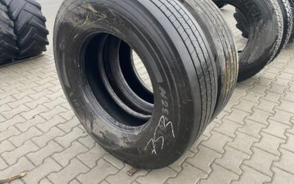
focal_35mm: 28
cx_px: 147
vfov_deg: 44.4
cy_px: 75
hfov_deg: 66.4
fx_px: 224
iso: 125
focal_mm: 4.25
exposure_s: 1/79
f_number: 1.8
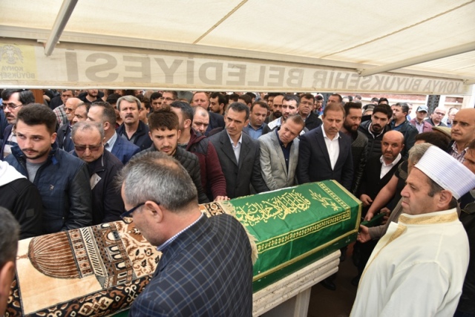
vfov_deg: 53.2
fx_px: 317
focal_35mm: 24
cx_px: 238
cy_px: 158
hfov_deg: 73.7
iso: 100
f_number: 5.6
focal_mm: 24
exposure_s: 1/125
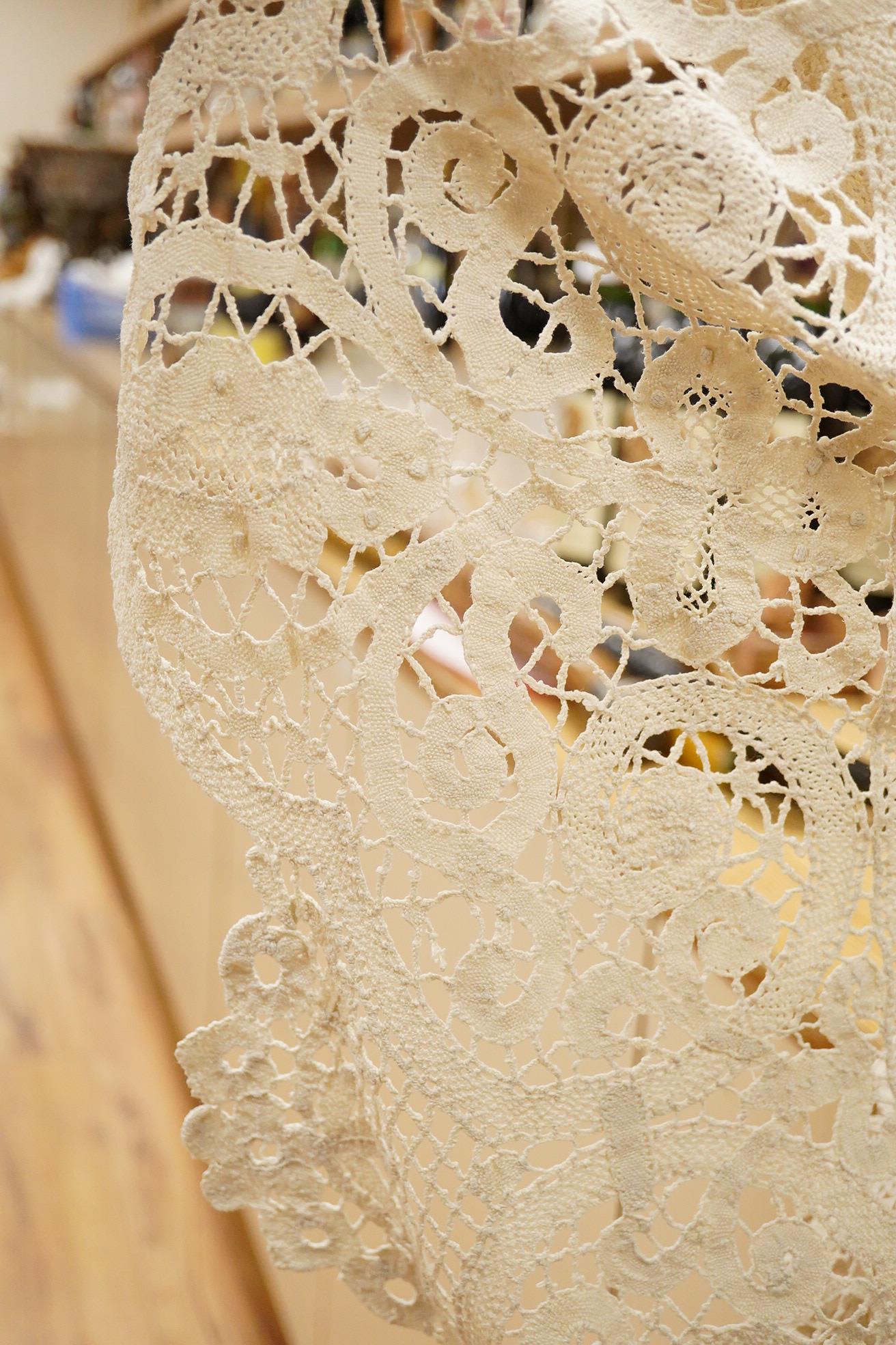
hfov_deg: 29.9
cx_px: 448
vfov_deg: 43.6
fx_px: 1680
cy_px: 672
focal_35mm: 45
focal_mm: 30
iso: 2500
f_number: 3.5
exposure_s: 1/400
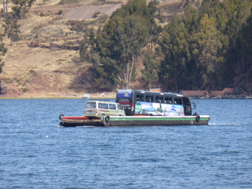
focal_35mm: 370
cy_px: 94
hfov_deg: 5.4
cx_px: 126
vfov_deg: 4.0
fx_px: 2694
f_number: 5.9
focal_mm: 60
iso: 100
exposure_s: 1/125
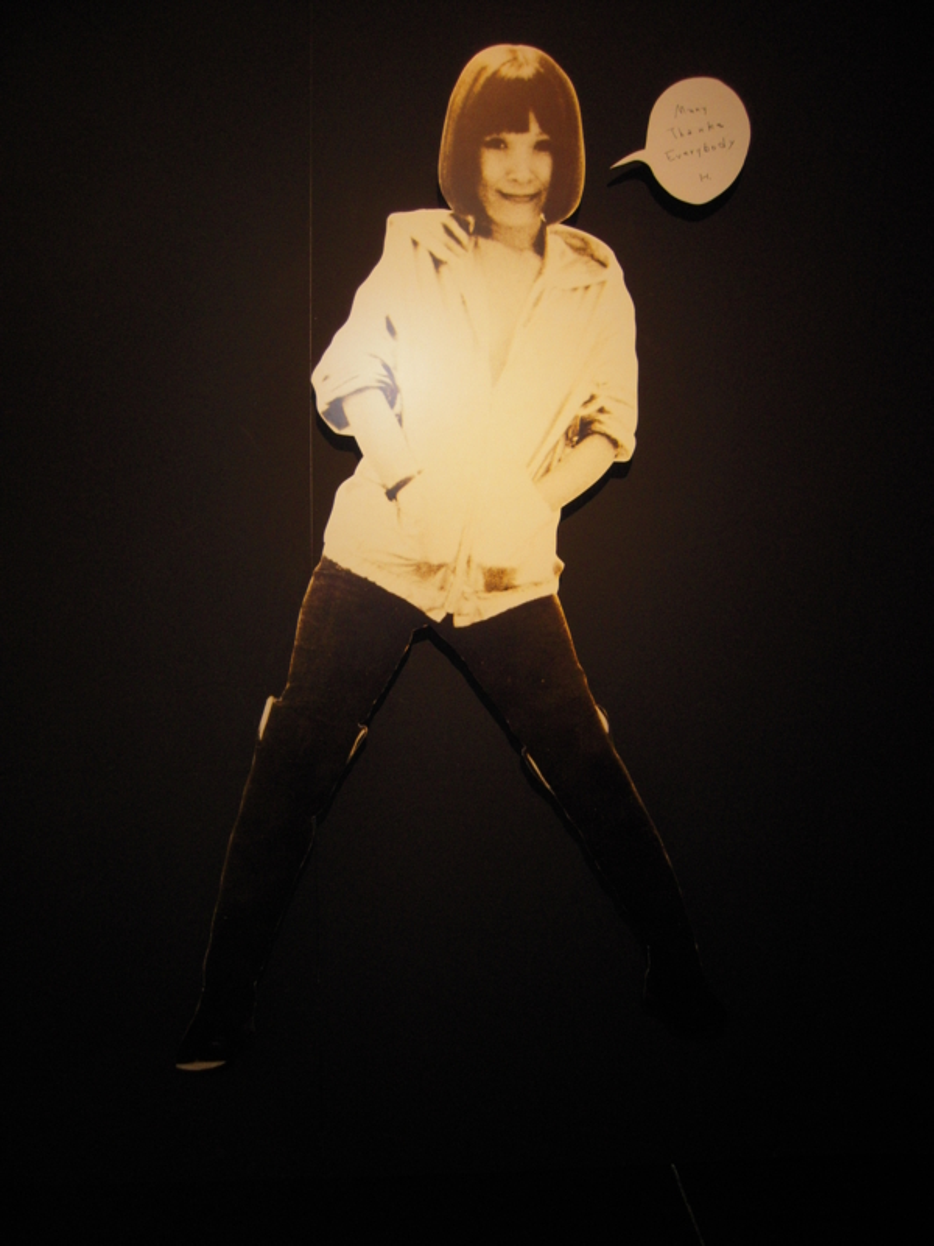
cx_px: 467
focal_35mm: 28
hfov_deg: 49.7
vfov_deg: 63.4
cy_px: 623
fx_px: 1007
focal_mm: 5
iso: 200
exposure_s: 1/20
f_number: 2.7
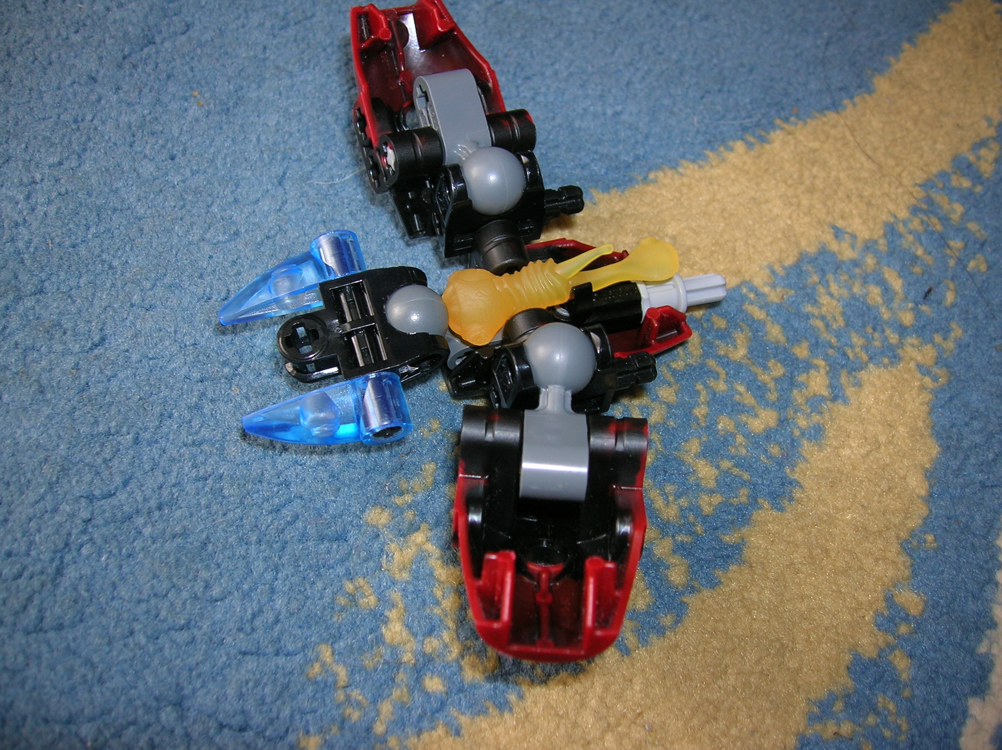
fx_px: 983
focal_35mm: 34
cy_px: 375
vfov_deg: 41.7
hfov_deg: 54.0
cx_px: 501
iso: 50
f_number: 2.9
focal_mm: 5.7
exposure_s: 1/60.1
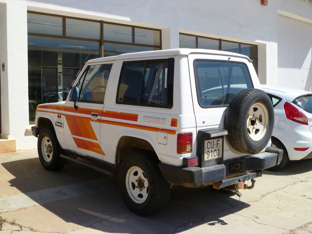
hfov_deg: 51.4
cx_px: 156
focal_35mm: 36
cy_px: 117
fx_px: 324
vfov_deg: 39.7
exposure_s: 1/800
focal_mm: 6.5
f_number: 3.6
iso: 80
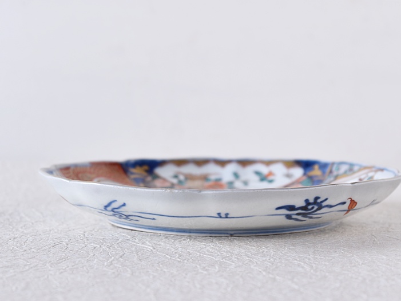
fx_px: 1049
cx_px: 206
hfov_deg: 21.6
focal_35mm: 91
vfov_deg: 16.3
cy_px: 151
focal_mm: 55
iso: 200
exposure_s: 1/5
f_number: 5.6
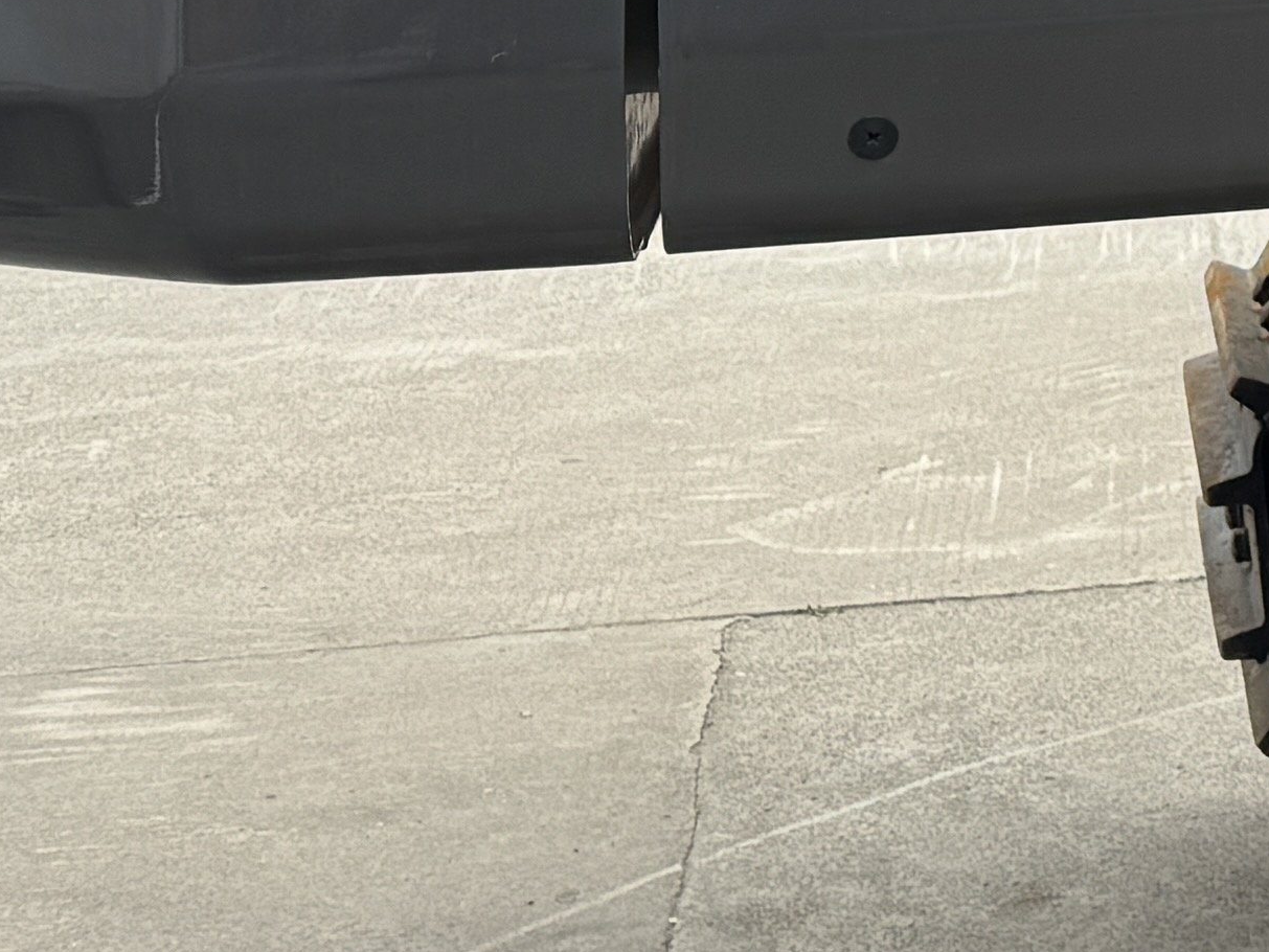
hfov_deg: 15.0
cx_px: 2346
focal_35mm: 113
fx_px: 4143
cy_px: -803
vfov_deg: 12.0
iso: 80
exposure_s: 1/392
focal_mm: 6.86
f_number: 1.78
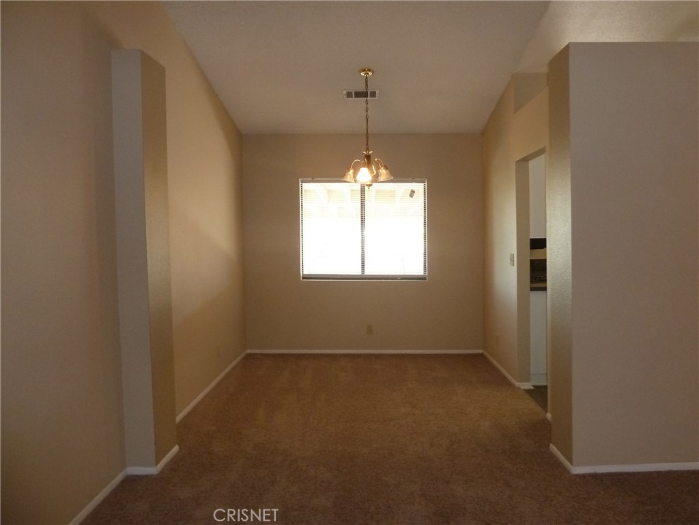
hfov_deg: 69.4
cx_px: 350
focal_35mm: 25
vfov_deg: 54.9
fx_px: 505
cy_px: 262
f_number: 3.3
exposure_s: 1/30
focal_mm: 4.1
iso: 250
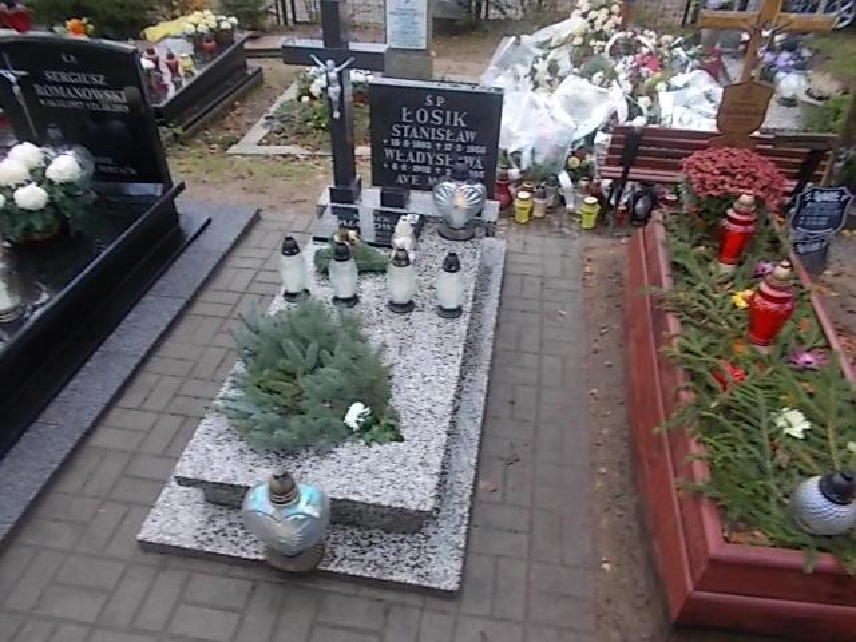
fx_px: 643
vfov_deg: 53.1
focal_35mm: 26
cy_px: 321
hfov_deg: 67.3
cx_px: 428
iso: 80
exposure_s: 1/25
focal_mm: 4.6
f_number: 3.2
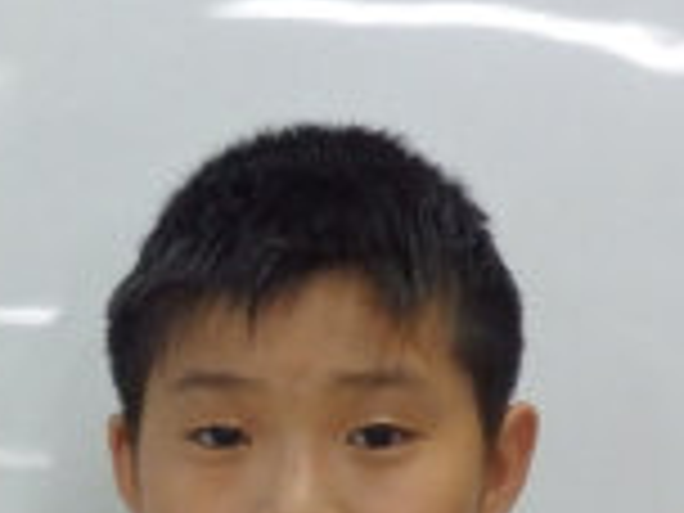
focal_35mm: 129
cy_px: 520
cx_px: -153
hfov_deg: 14.7
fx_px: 2549
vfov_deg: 11.4
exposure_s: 1/80
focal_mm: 7.3
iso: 640
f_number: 3.7
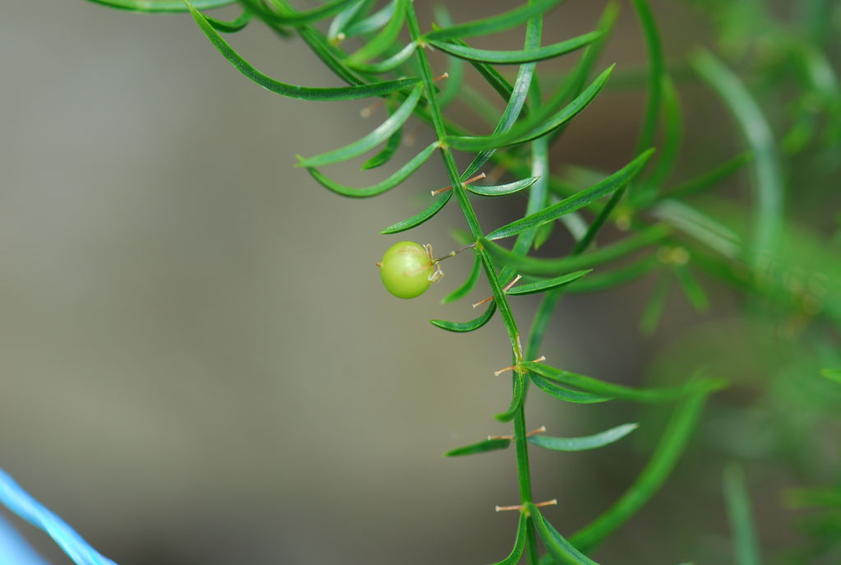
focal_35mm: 158
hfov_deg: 13.0
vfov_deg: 8.8
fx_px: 3687
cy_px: 282
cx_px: 420
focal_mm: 105
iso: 100
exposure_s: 1/250
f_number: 5.6
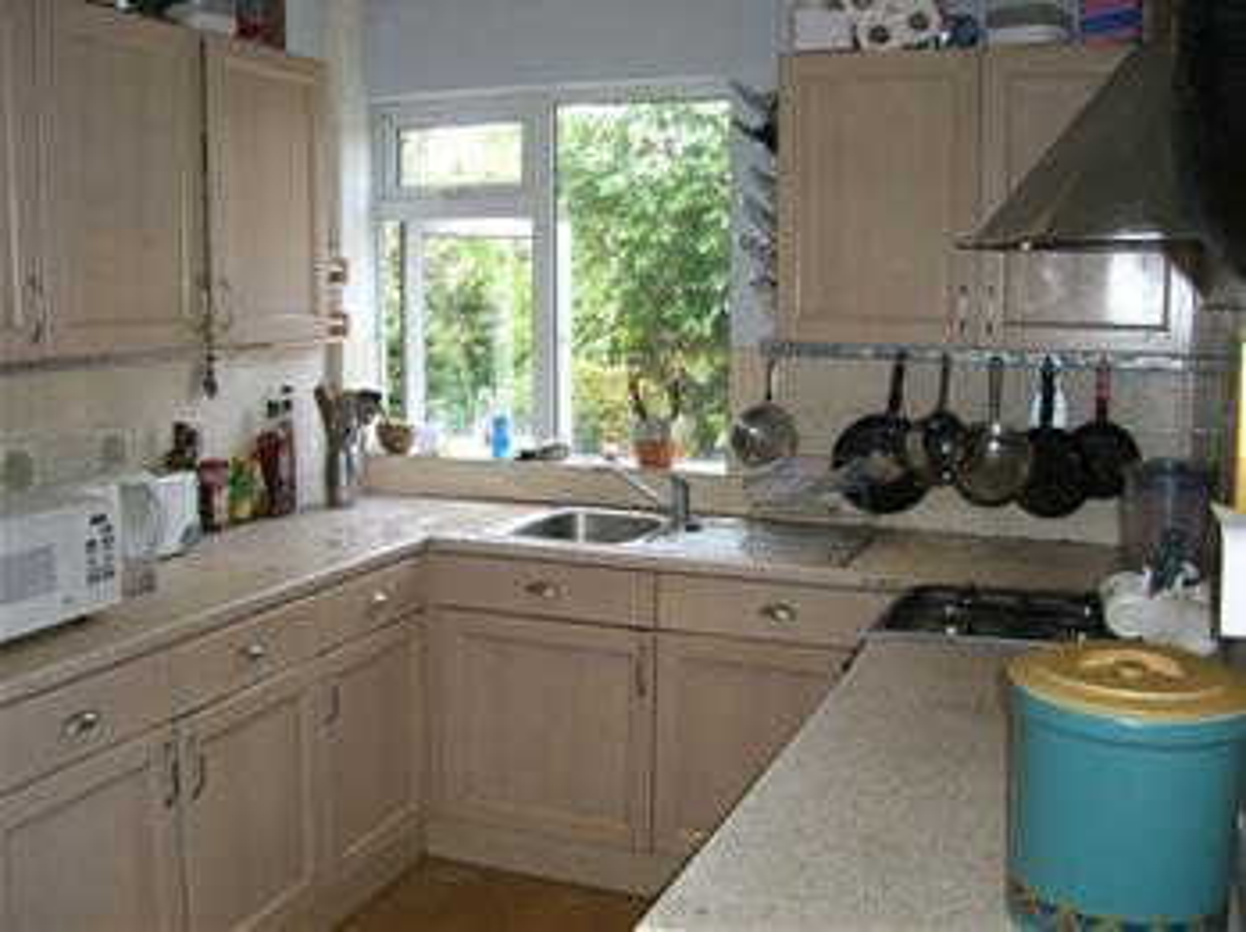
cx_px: 623
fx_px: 1366
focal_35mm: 38
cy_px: 466
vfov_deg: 37.7
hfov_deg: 49.0
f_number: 2.7
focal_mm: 6.2
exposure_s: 1/60
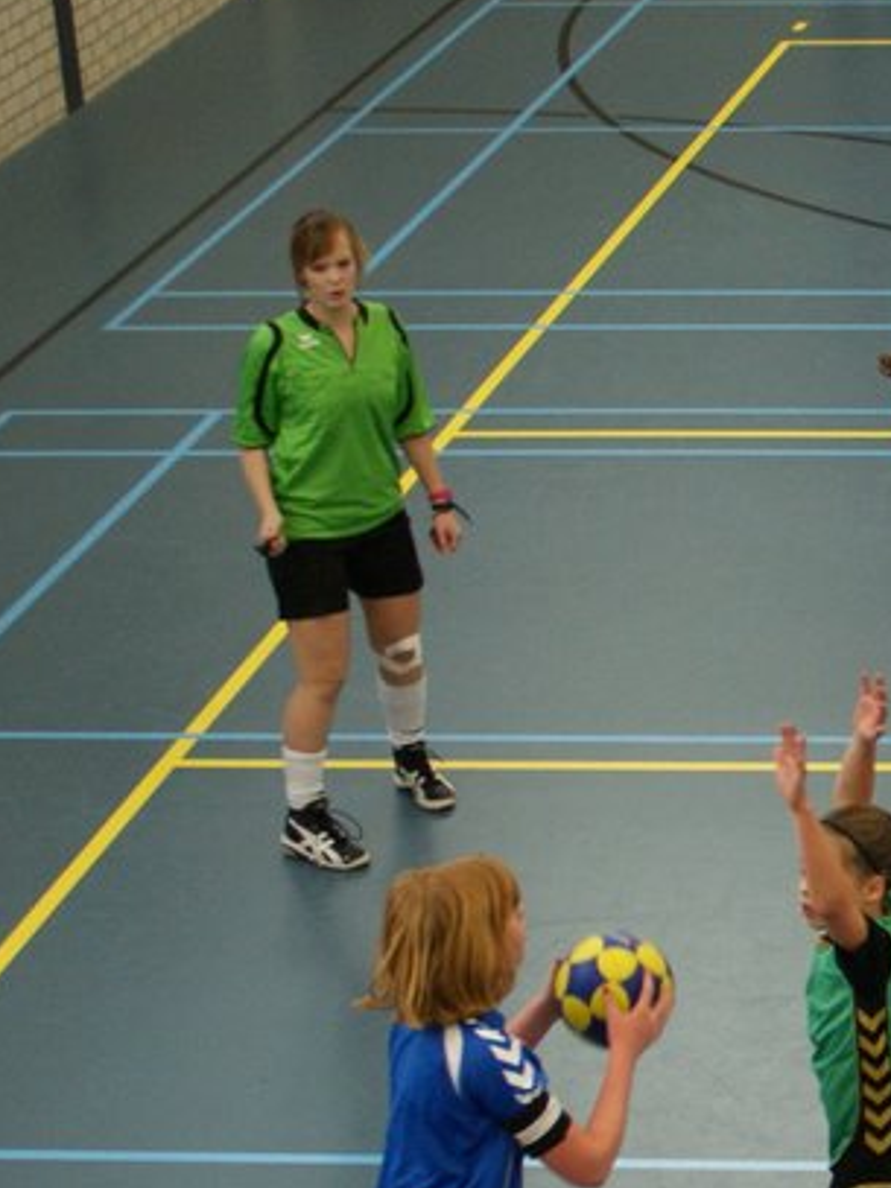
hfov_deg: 11.5
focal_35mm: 119
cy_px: 795
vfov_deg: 16.5
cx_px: 1601
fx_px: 4086
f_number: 2.8
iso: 400
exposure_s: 1/200
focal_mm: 28
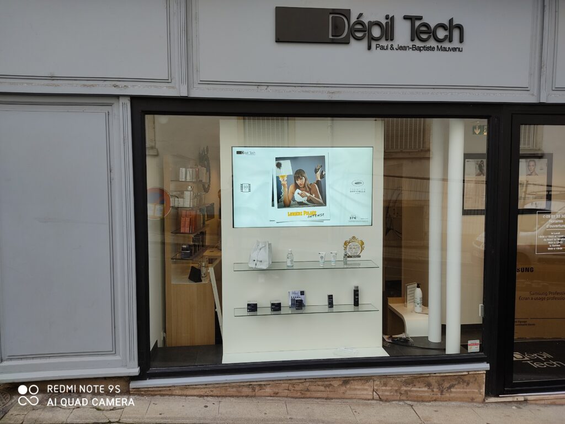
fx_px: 424
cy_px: 212
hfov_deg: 67.3
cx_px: 282
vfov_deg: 53.1
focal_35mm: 26
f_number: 1.79
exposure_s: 1/129
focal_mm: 4.74
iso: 100
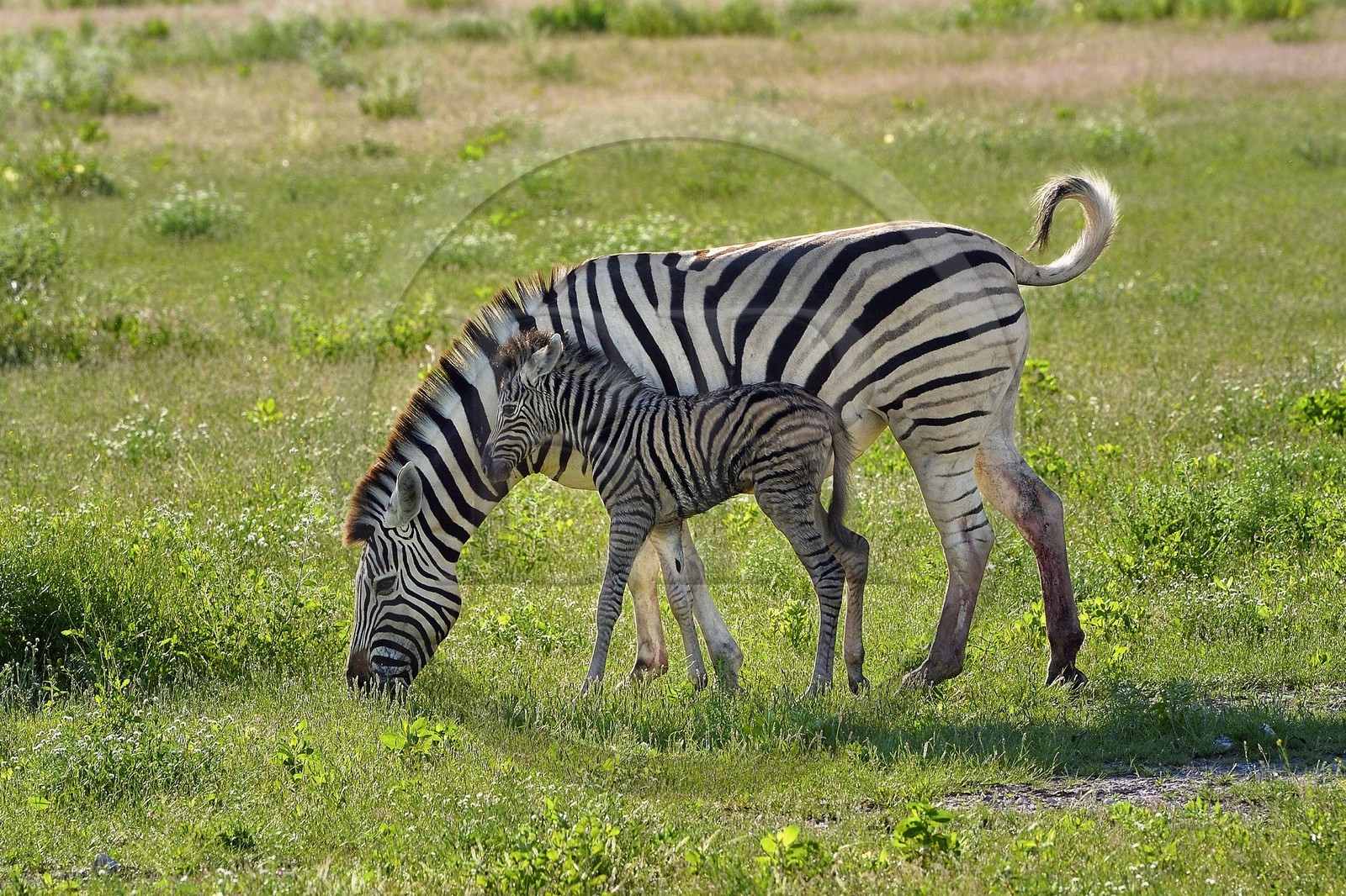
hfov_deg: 7.4
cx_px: 673
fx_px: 10466
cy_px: 448
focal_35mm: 280
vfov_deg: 4.9
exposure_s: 1/800
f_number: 8
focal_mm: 280
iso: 400
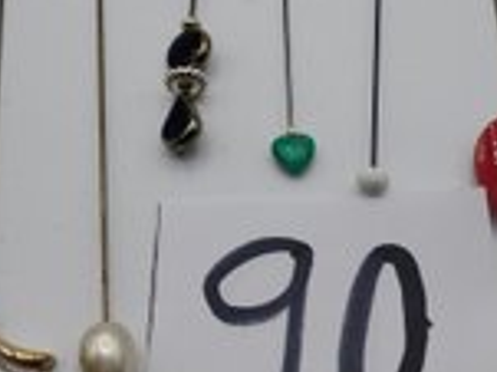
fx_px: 846
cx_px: 301
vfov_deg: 24.5
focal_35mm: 59
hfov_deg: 32.6
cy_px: 87
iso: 50
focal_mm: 4.3
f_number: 1.5
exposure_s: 1/1614
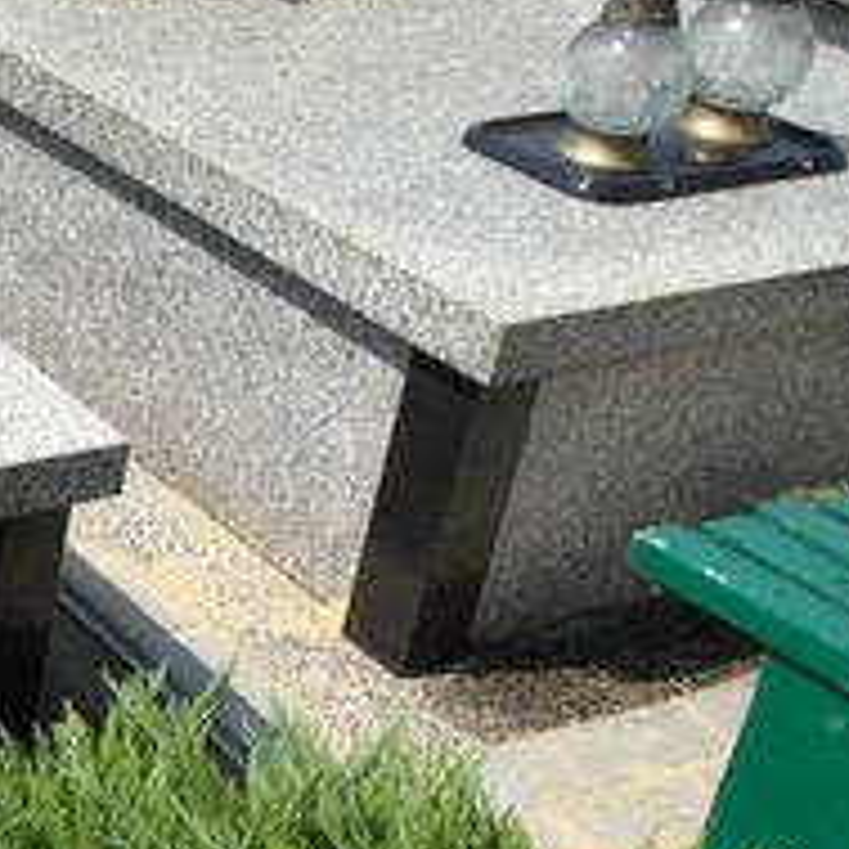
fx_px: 1998
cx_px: -449
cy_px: 404
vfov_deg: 24.0
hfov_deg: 20.3
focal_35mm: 72
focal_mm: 5.2
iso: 80
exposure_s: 1/500
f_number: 4.4
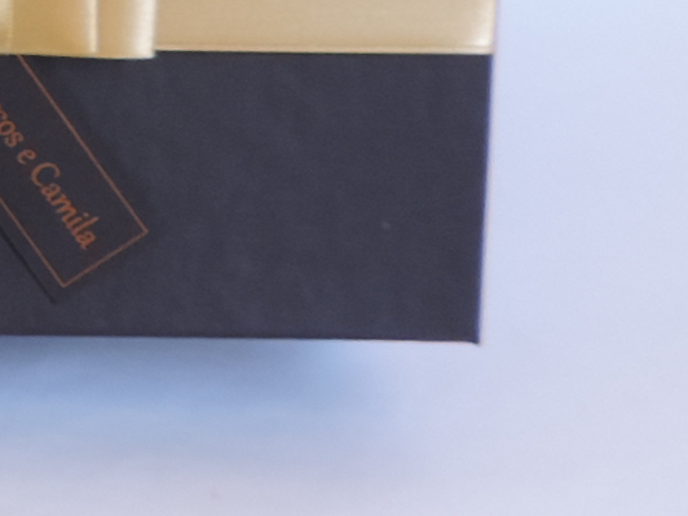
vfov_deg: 13.4
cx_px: -666
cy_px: 15
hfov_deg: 14.9
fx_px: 2166
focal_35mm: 109
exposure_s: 1/30
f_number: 3
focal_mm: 4.3
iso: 125
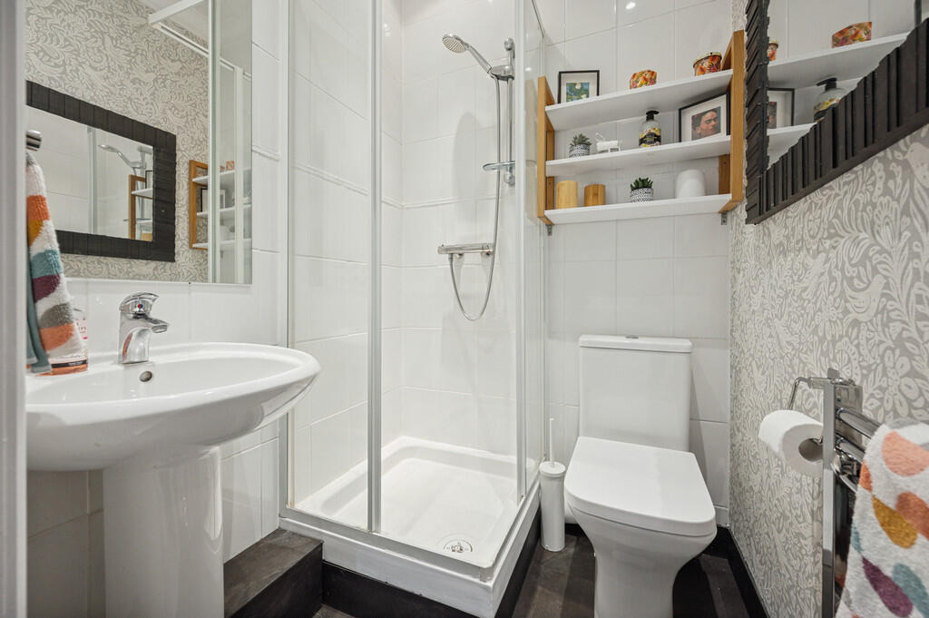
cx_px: 464
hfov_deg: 104.3
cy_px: 309
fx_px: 361
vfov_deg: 81.1
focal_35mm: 14
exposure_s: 1/40
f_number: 7.1
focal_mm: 14
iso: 1000
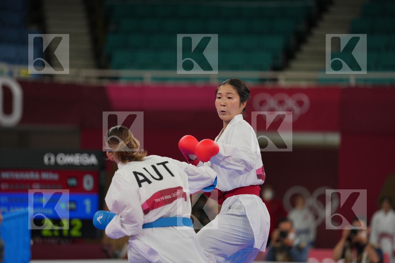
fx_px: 2194
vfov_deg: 6.9
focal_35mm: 200
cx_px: 198
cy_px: 132
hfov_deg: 10.3
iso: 500
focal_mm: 200
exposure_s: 1/1000
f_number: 2.8
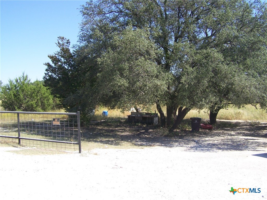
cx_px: 134
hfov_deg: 49.0
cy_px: 100
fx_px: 293
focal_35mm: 38
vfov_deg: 37.7
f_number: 4
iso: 64
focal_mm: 6.3
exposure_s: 1/250
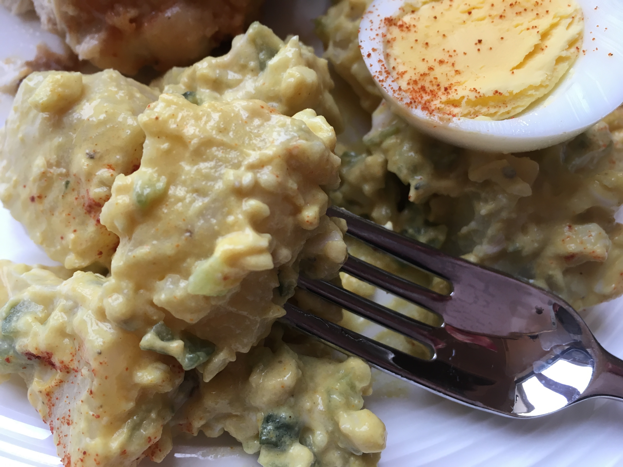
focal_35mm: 29
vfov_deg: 48.2
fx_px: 522
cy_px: 234
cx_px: 312
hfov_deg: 61.7
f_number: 2.2
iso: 32
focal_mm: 4.15
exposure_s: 1/30
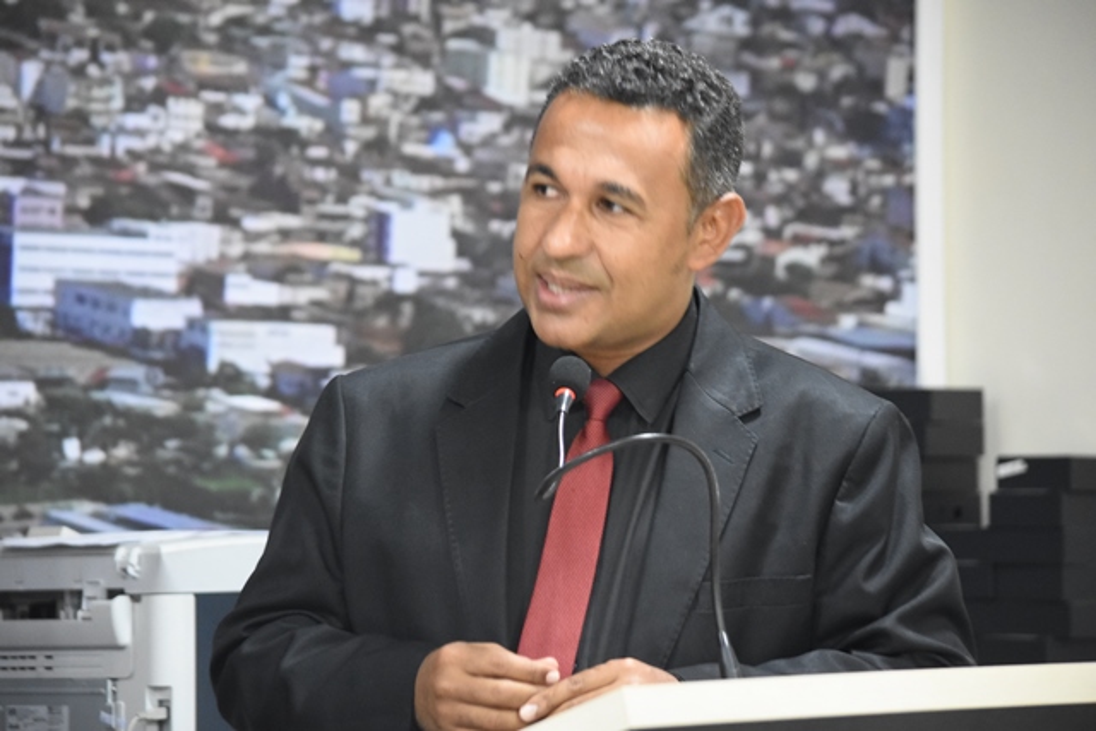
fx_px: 4659
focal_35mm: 153
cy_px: 366
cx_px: 548
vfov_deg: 9.0
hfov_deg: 13.4
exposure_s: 1/40
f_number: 5
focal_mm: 102
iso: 4000
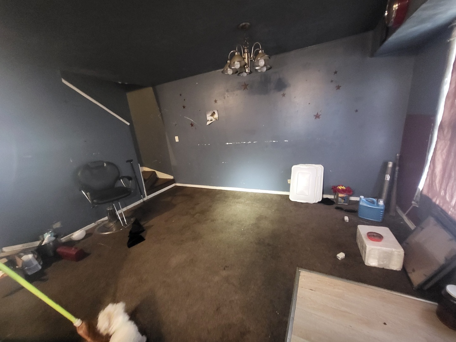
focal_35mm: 13
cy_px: 171
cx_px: 228
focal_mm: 1.74
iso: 800
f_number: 2.2
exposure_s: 1/24
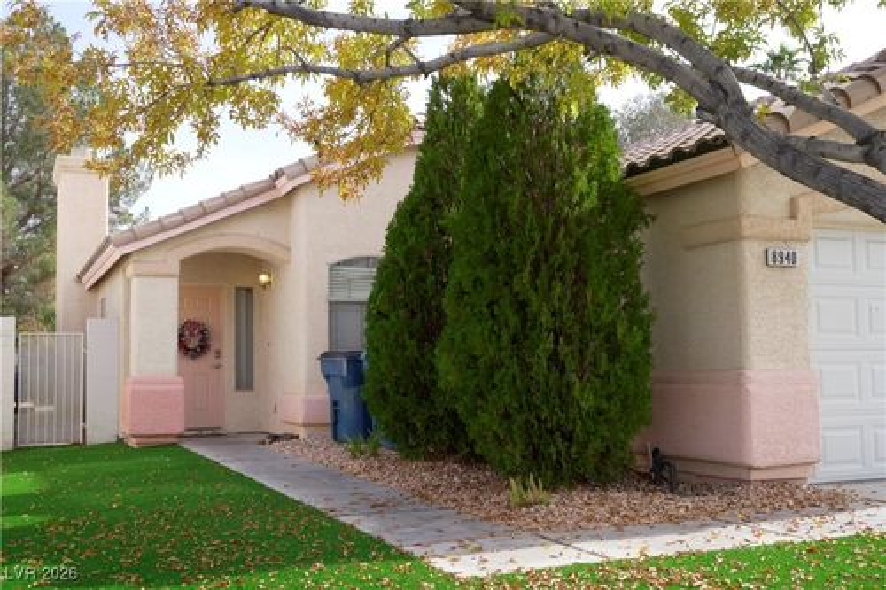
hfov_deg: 48.5
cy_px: 295
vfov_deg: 33.4
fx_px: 984
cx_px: 443
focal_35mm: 40
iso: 100
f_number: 29
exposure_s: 1/8
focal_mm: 40
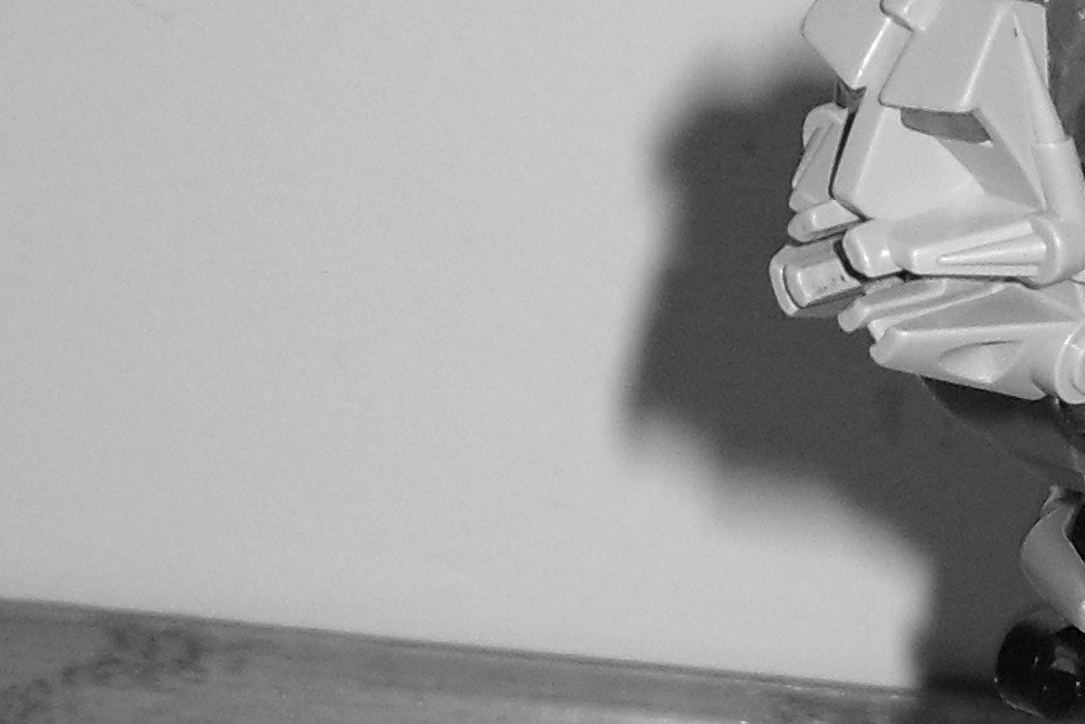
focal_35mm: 156
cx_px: 1515
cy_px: 1275
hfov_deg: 12.6
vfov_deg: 8.5
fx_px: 4703
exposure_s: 1/45
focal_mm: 6.2
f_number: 8.9
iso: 100
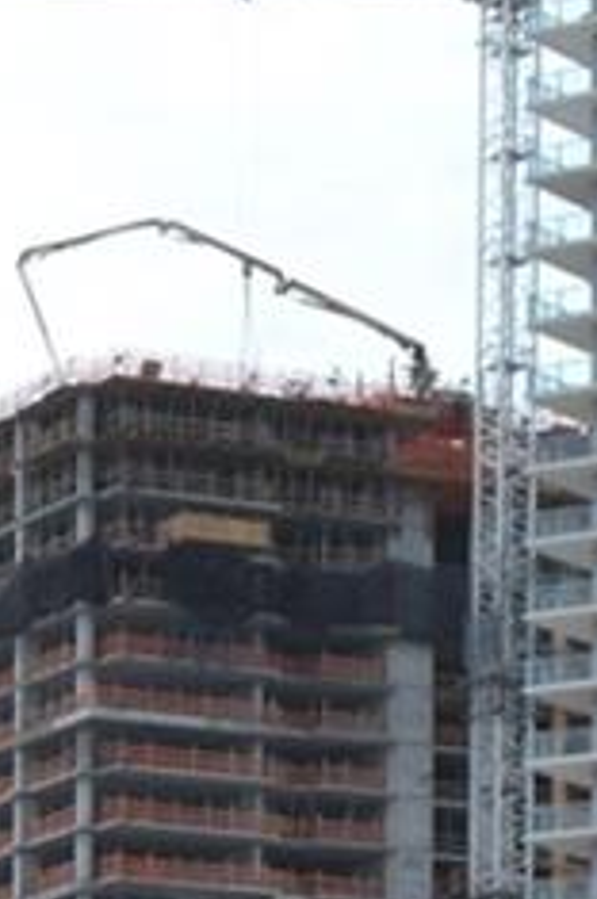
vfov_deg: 10.2
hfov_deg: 6.9
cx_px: -1026
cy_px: 1928
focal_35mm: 184
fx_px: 4590
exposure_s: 1/250
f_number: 8
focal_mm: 18
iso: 100
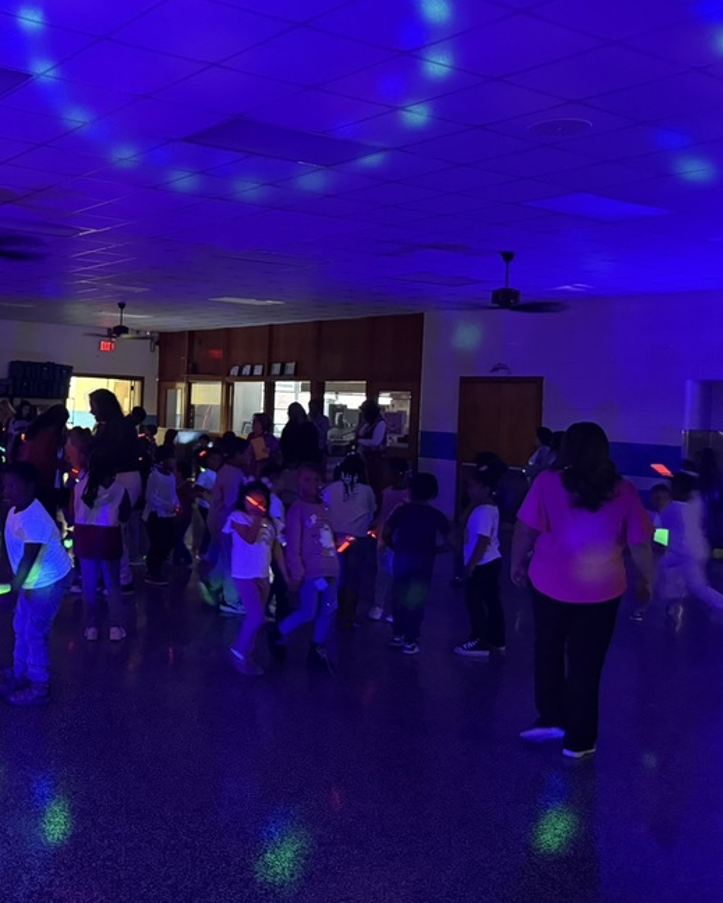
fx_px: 989
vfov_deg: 49.0
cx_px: 95
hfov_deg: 37.9
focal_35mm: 37
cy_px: 410
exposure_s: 1/30
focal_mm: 6.76
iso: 1600
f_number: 1.78
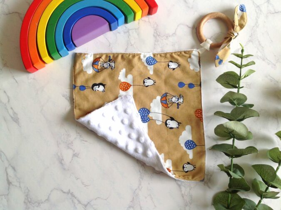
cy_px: 105
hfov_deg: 52.7
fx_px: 284
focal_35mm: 35
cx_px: 140
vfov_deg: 40.6
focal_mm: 4.28
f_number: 2.4
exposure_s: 1/146
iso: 50
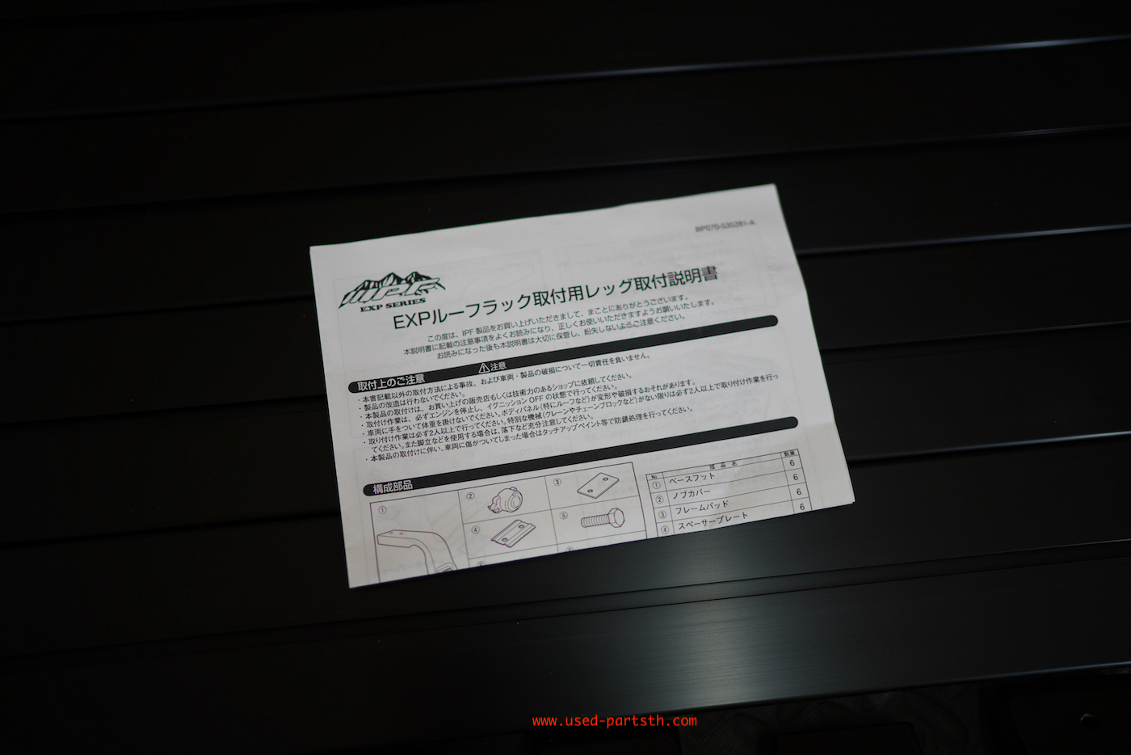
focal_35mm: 35
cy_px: 378
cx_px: 566
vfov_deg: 37.9
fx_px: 1100
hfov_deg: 54.4
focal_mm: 35
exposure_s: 1/160
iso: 100
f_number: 1.4
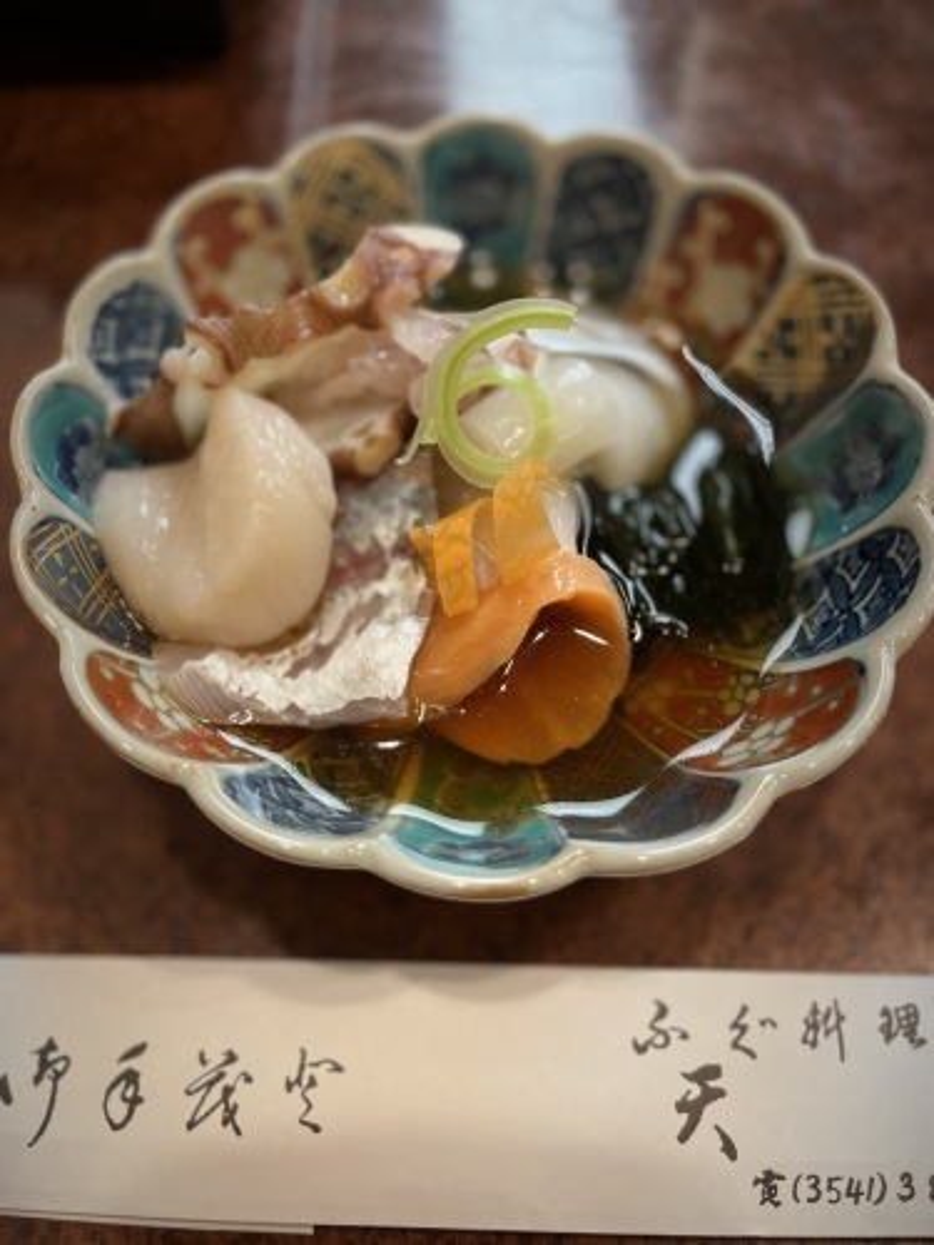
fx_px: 935
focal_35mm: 26
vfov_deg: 67.3
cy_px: 622
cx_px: 467
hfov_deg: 53.1
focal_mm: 5.1
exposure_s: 1/50
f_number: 1.6
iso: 250
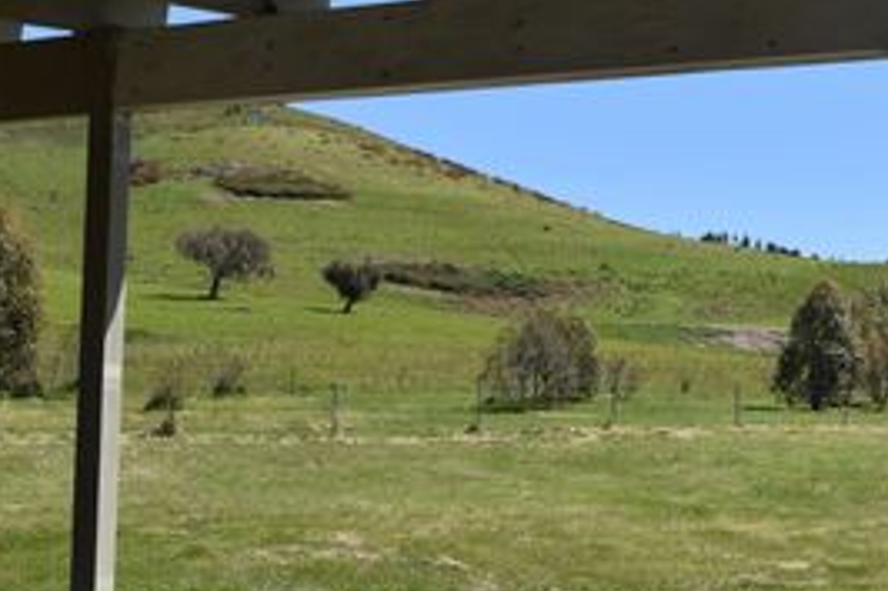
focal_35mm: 77
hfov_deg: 26.4
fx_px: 1895
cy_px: 359
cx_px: 394
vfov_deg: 17.7
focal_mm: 29
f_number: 8
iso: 110
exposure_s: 1/250
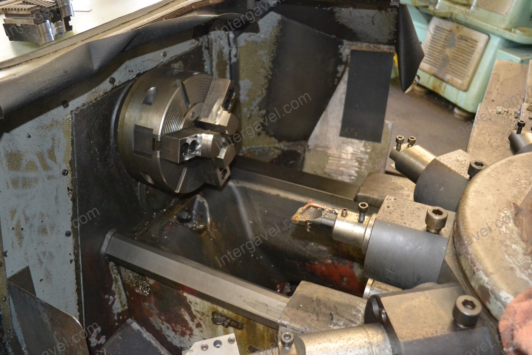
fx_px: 443
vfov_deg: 43.6
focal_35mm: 30
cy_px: 178
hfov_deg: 61.9
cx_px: 266
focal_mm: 20
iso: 3200
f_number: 3.8
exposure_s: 1/60
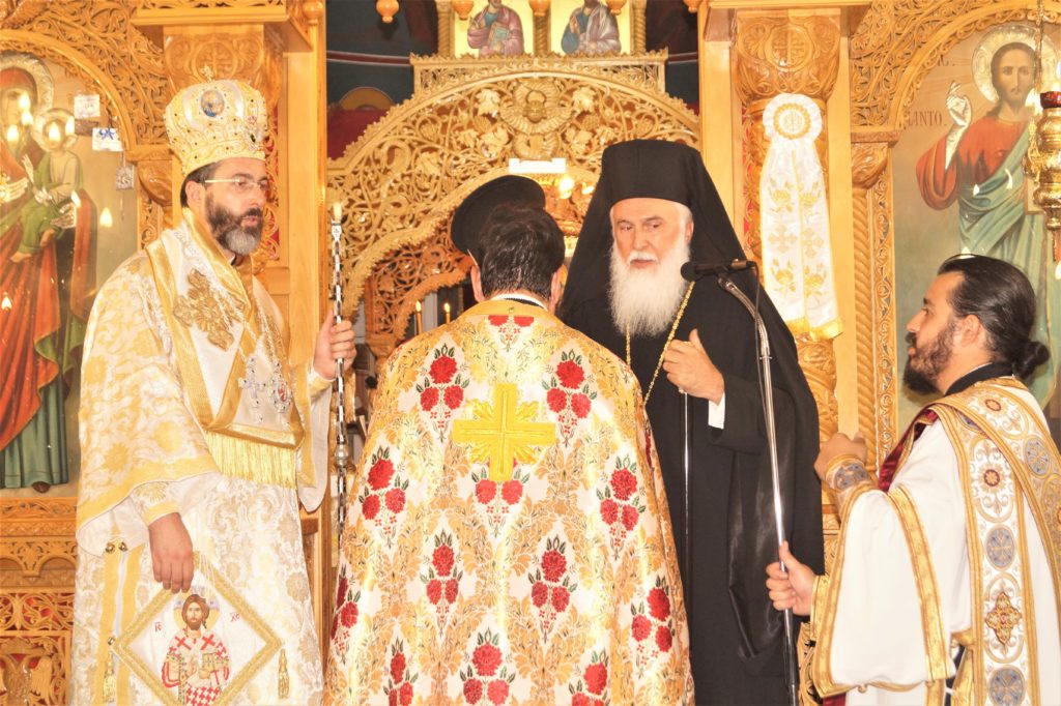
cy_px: 353
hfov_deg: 33.4
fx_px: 1768
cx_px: 530
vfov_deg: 22.6
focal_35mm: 60
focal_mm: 40
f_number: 5.6
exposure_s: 1/60
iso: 800
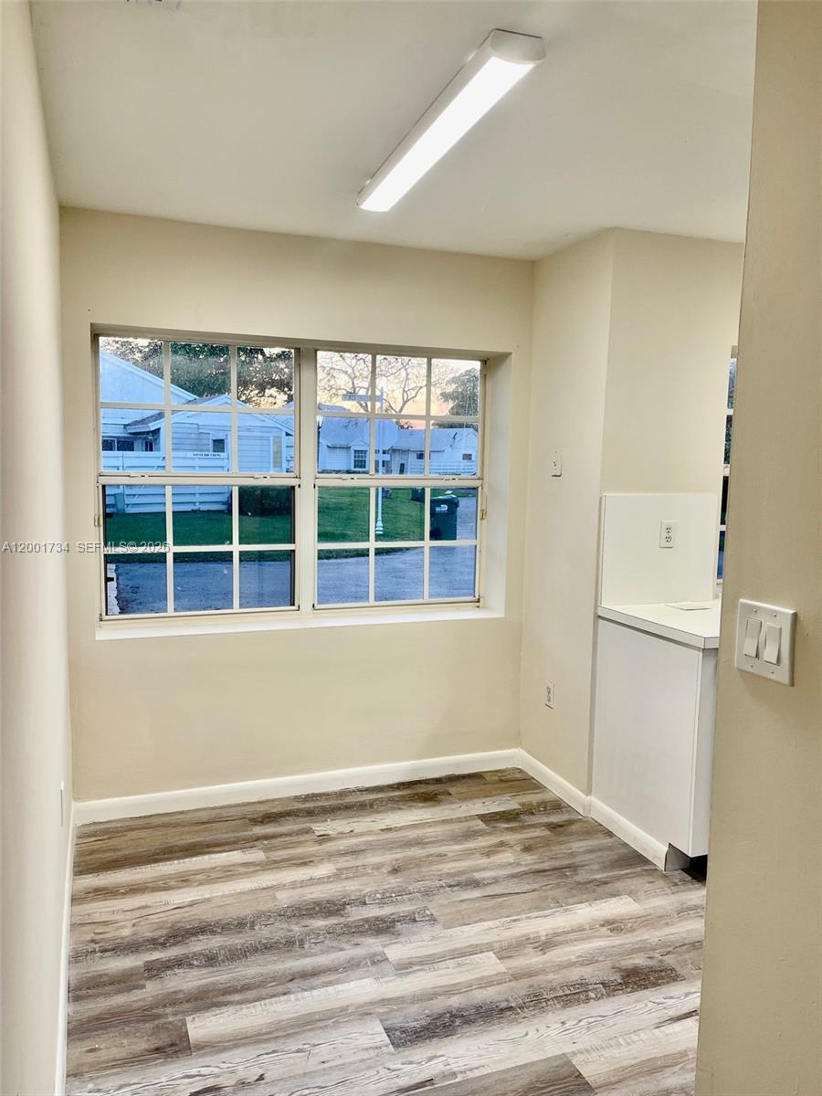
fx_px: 823
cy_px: 548
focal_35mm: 26
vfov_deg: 67.3
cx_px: 411
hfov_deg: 53.1
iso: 50
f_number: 1.6
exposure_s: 1/120
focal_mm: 5.1
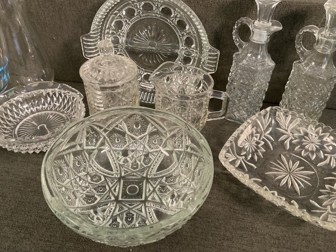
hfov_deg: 61.7
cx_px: 168
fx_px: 282
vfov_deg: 48.2
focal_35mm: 29
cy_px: 126
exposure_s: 1/60
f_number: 1.8
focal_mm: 3
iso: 250
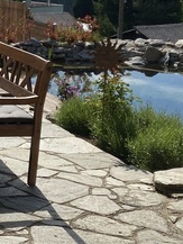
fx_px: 648
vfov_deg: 21.2
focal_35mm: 92
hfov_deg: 15.5
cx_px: -39
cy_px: 89
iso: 32
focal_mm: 4.25
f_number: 1.8
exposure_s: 1/5495
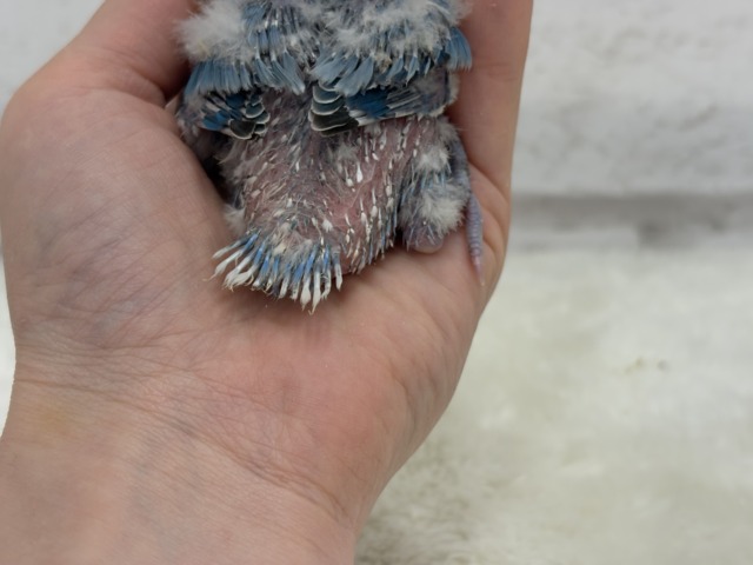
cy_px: 282
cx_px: 376
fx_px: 1131
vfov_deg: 28.0
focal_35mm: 52
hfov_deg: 36.8
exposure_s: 1/100
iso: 80
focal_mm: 5.96
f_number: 1.6
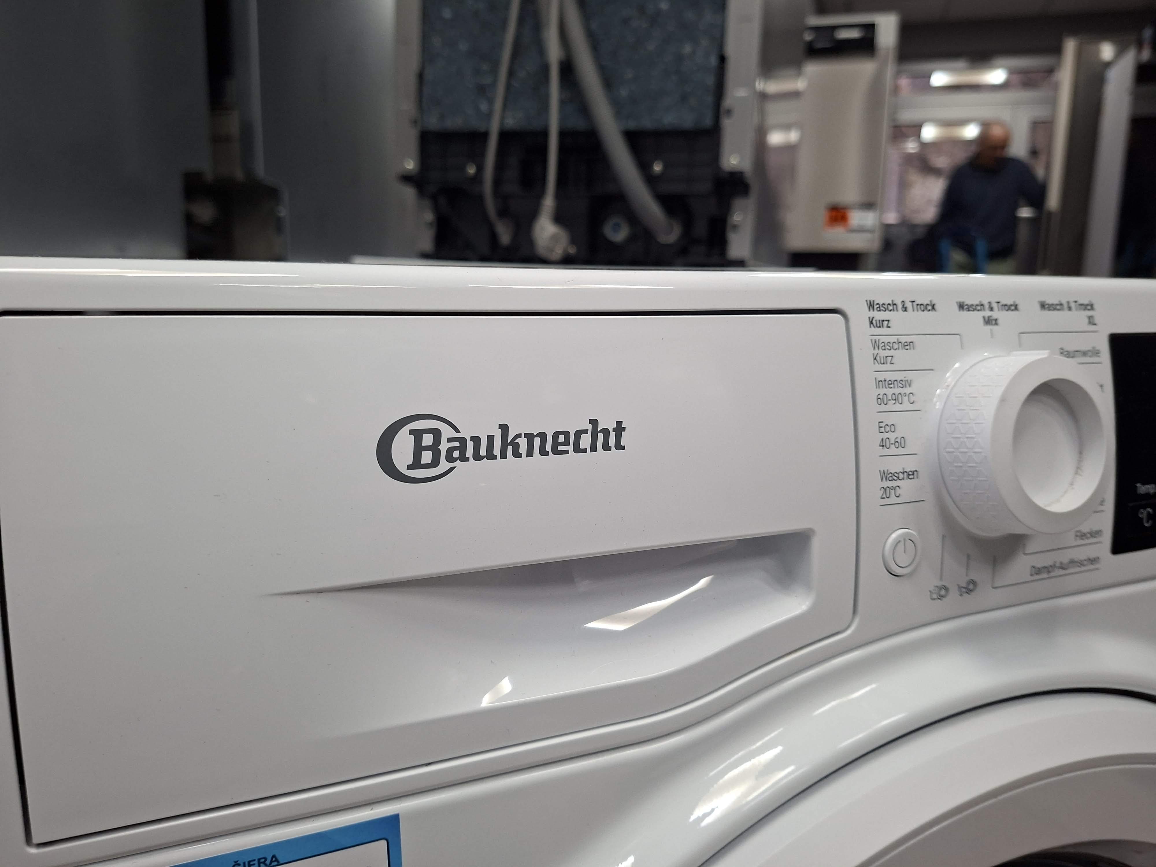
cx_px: 578
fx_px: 768
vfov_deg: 58.9
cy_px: 434
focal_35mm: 23
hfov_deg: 73.9
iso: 250
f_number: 1.8
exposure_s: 1/100
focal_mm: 5.54
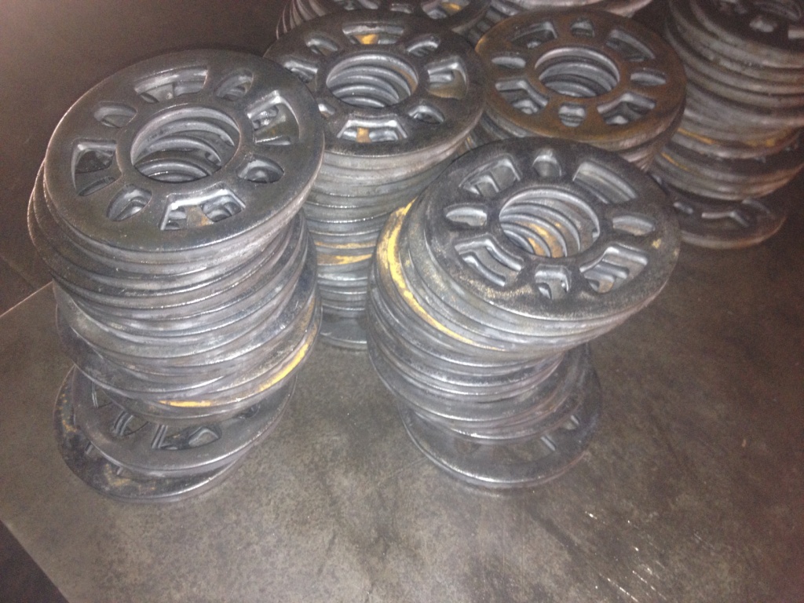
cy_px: 302
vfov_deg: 40.7
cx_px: 402
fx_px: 813
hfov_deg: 52.6
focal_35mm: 35
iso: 160
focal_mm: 4.28
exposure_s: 1/16
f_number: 2.4
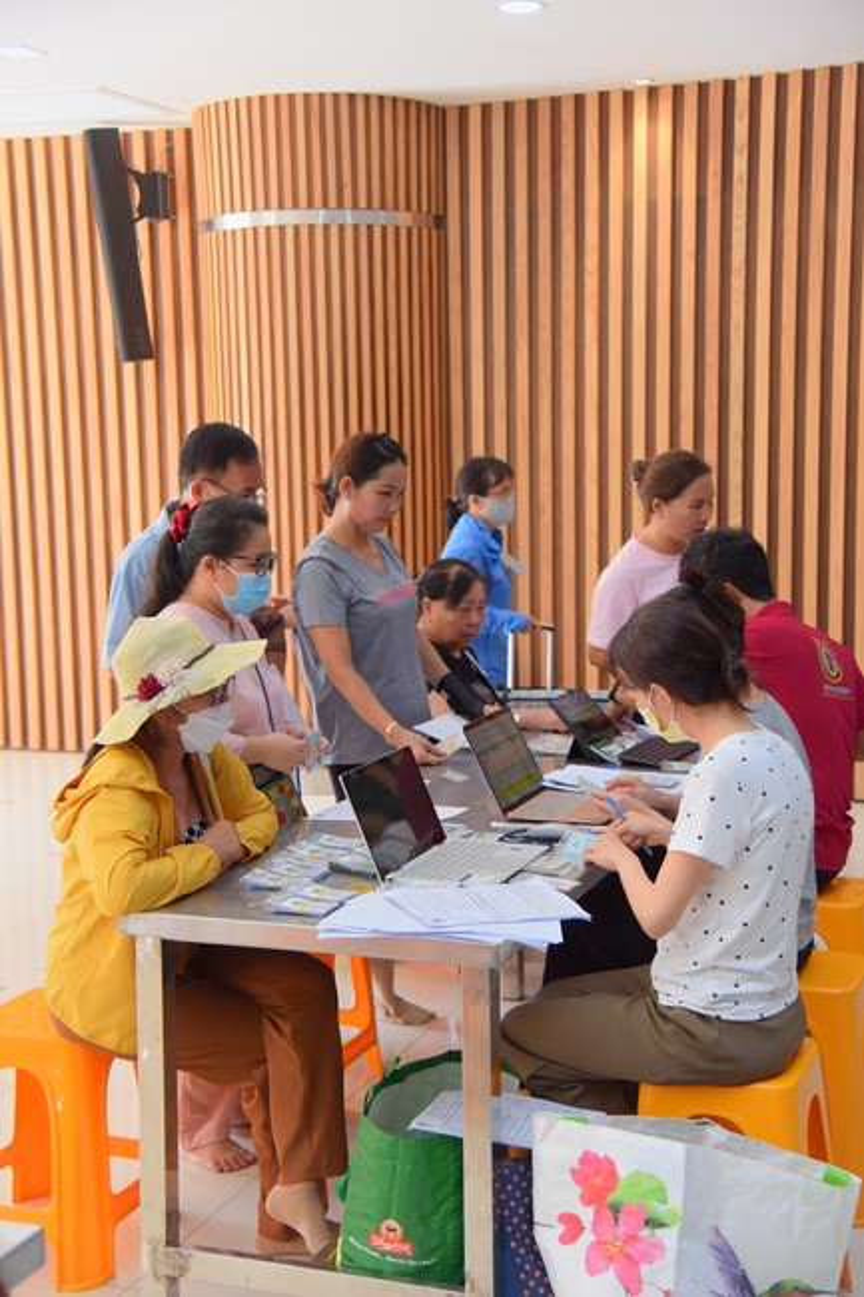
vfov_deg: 39.6
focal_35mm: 50
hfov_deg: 27.0
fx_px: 1801
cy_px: 648
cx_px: 432
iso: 800
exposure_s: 1/160
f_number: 4.5
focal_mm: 50
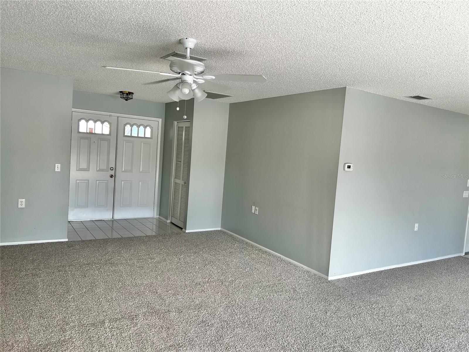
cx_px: 234
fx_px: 352
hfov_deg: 67.3
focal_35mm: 26
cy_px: 176
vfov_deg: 53.1
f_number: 1.5
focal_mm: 5.7
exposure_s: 1/158
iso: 40
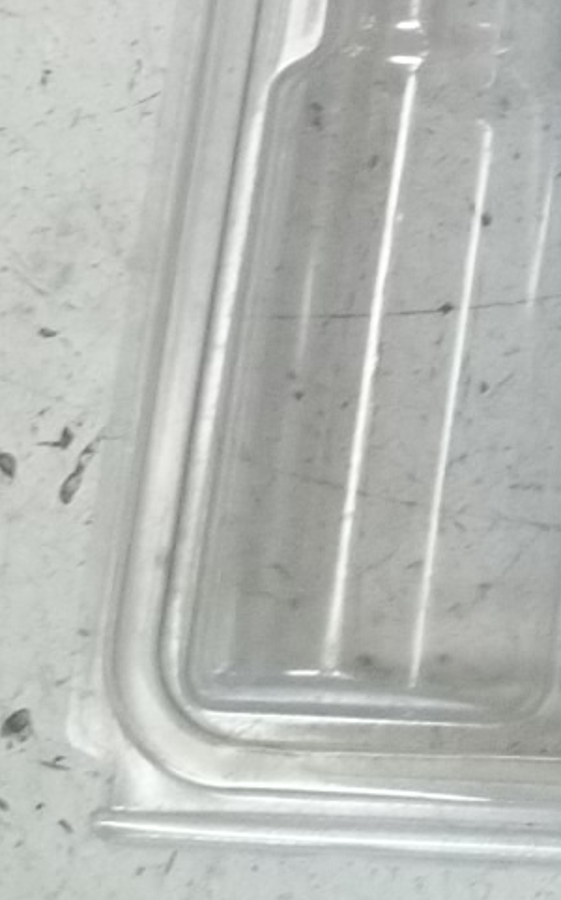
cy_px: -412
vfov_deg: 13.3
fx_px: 3650
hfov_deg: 7.8
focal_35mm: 149
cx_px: 1552
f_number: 3.3
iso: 149
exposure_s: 1/30
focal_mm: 5.9
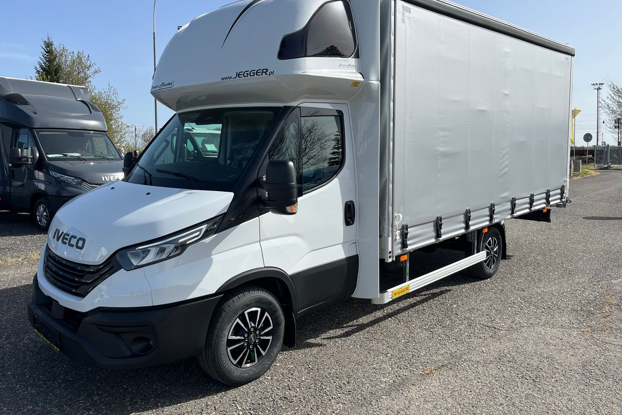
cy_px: 188
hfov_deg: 65.5
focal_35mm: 28
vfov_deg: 46.4
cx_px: 304
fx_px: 484
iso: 50
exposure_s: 1/4149
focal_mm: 5.1
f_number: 1.6
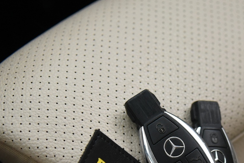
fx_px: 725
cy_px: 160
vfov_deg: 12.7
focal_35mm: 107
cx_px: 186
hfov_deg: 19.0
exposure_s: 1/30
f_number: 4
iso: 4000
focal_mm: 50
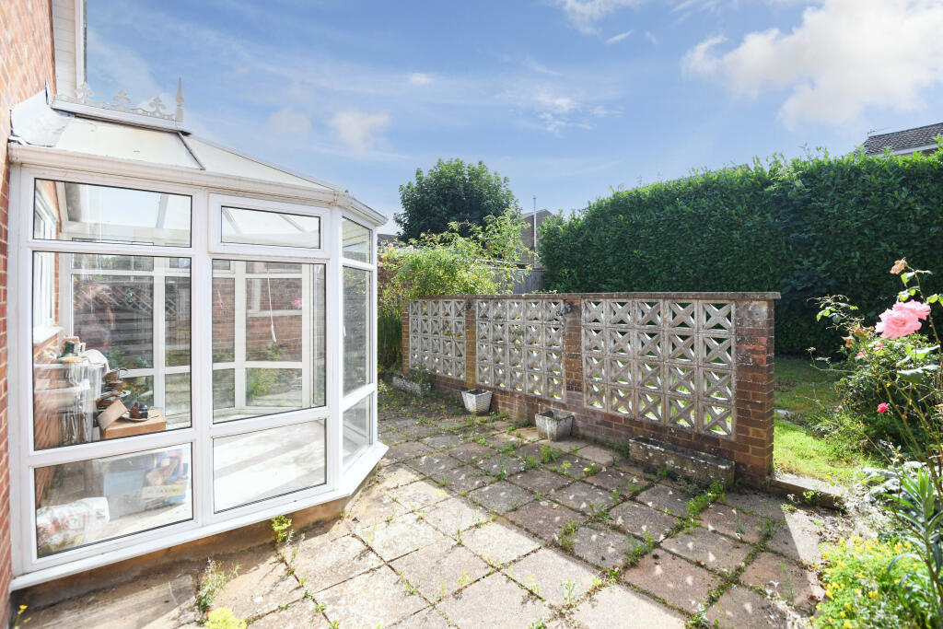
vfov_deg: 73.8
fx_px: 419
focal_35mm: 16
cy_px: 314
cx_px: 472
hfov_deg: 96.7
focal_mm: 16
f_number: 6.3
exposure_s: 1/2000
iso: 800
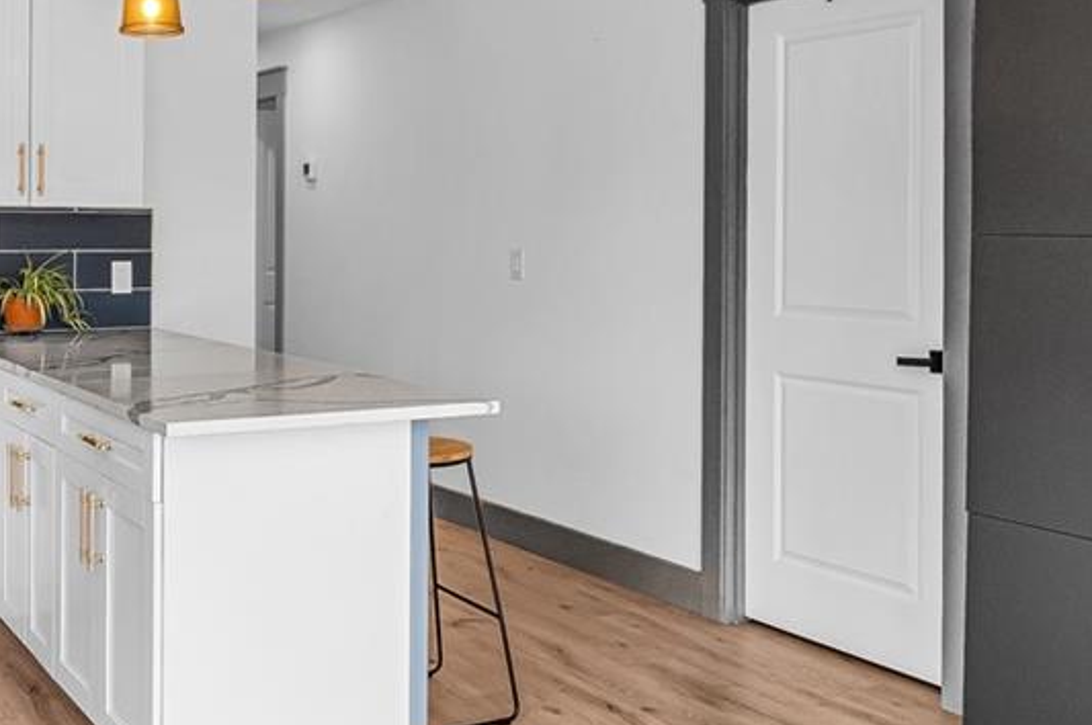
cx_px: 344
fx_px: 1272
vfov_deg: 31.5
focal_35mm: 42
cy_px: 230
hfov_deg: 45.6
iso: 320
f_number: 8
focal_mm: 14
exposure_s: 1/80
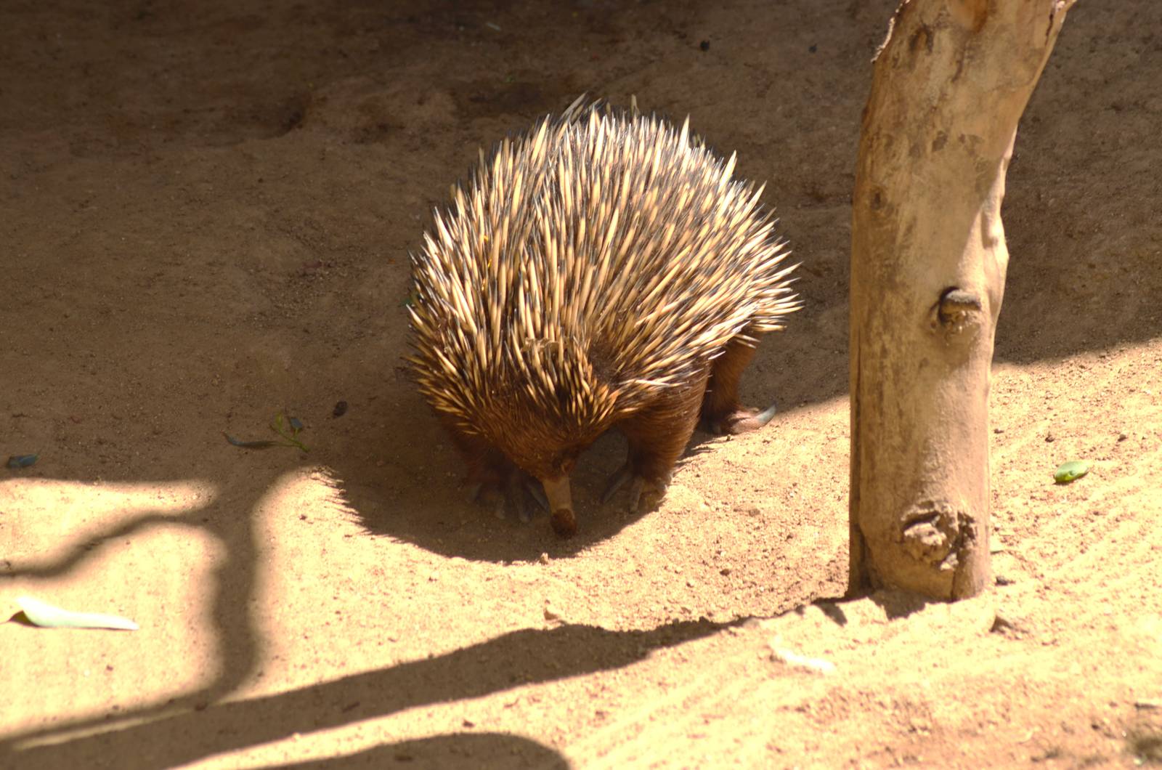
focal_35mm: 345
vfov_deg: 4.0
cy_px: 385
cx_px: 581
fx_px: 11114
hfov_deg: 6.0
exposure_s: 1/200
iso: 100
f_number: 7.1
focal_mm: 230
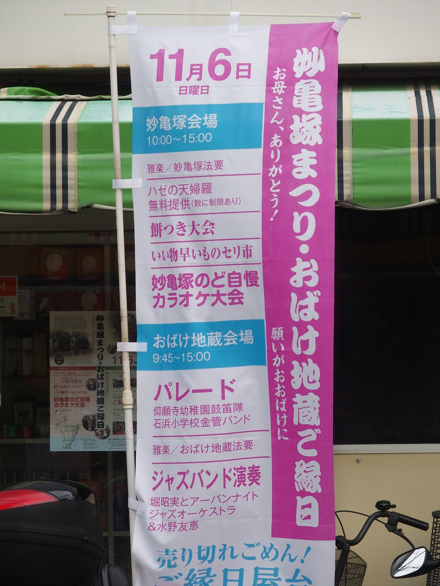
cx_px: 220
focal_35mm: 200
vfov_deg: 9.9
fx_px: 3390
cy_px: 293
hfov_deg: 7.4
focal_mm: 42.5
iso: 100
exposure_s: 1/400
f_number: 3.5
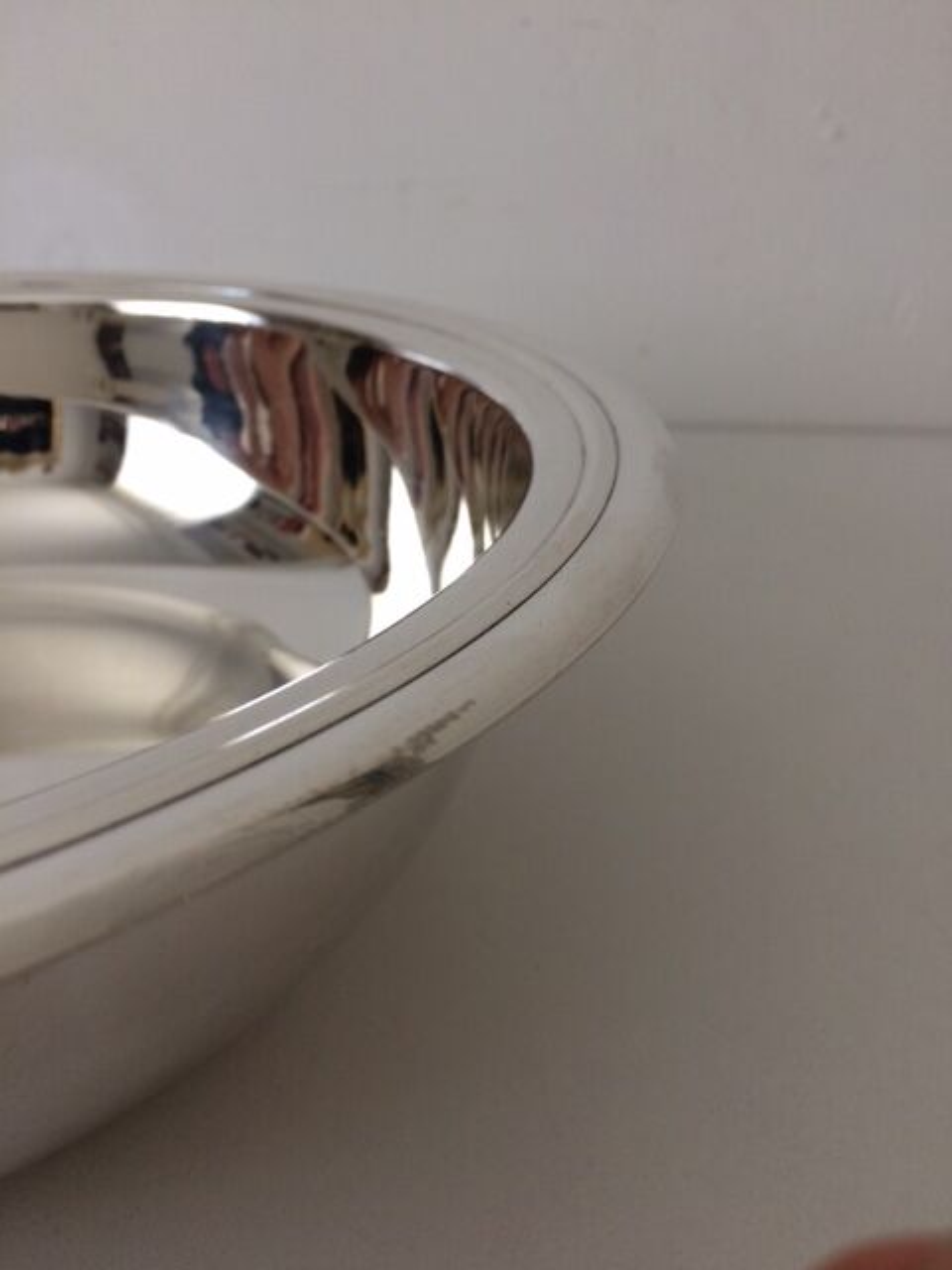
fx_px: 1063
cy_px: 635
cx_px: 476
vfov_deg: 61.7
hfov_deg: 48.2
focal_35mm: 29
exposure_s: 1/33
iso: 64
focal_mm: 4.15
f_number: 2.2
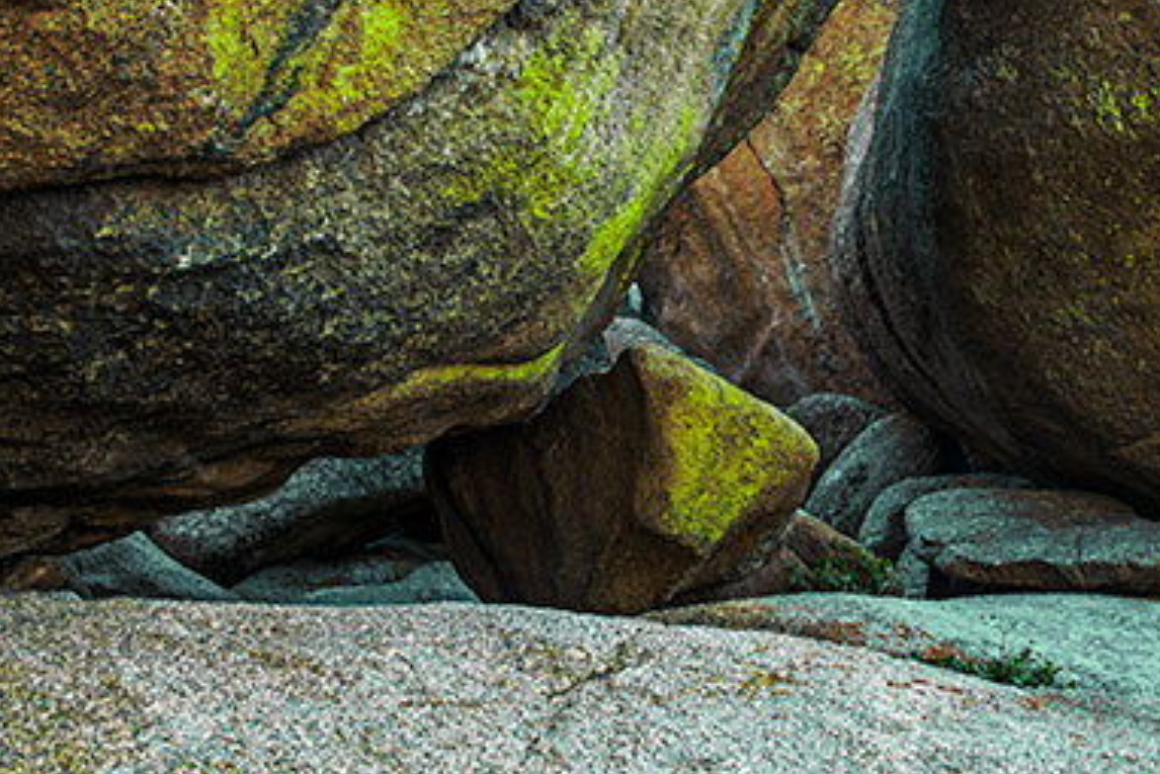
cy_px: 372
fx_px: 1644
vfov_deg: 26.5
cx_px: 677
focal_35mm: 51
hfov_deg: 38.8
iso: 90
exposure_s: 1/40
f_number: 3.8
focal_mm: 26
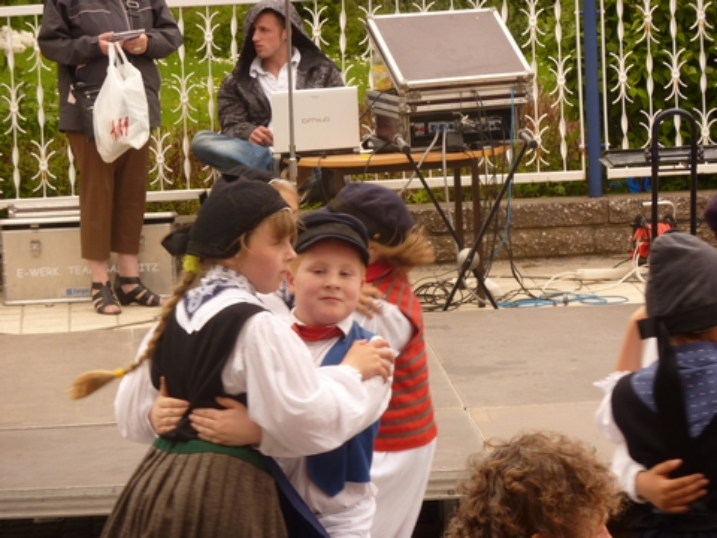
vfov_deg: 7.6
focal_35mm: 196
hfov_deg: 10.1
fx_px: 4060
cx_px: 358
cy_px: 269
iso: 80
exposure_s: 1/160
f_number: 4.5
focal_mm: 32.1
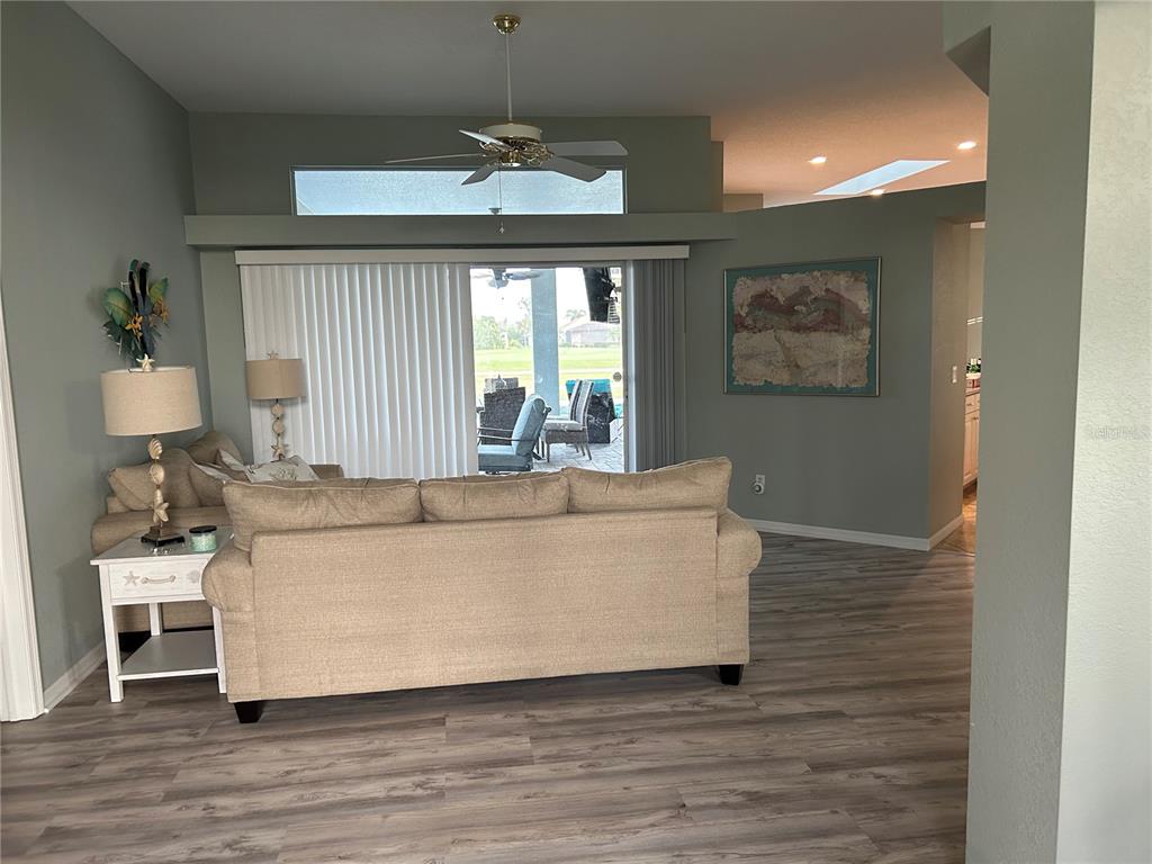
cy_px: 432
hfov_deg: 67.3
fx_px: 865
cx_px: 576
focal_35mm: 26
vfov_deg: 53.1
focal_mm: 5.7
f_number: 1.5
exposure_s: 1/60
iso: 200
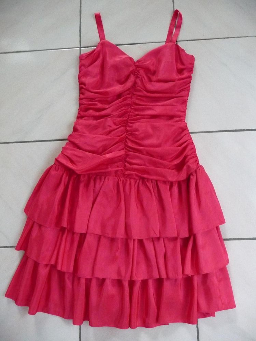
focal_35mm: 28
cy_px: 170
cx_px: 128
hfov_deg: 49.7
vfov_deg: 63.4
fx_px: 276
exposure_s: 1/20
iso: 800
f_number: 3.3
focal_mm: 4.7
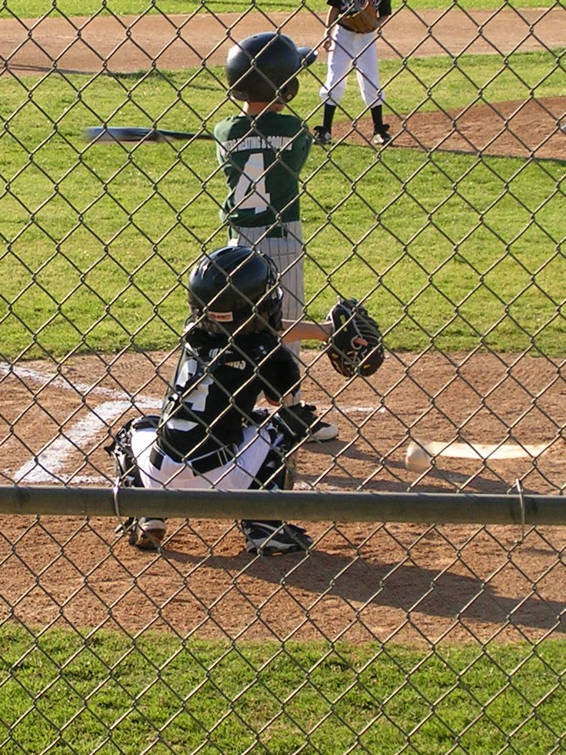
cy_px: 209
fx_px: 4862
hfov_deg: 6.7
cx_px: 138
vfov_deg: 8.9
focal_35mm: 223
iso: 50
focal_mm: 17.4
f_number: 4.9
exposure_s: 1/178
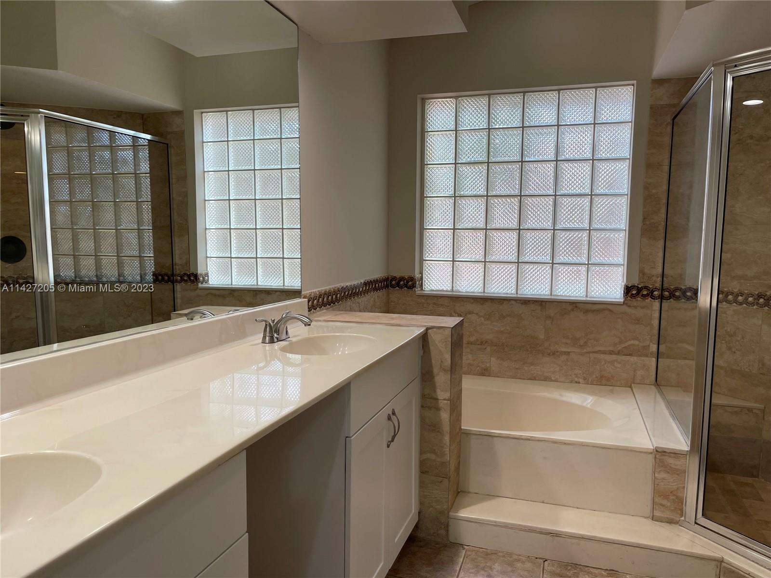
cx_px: 386
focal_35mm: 26
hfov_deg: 67.3
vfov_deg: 53.1
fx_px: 579
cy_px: 289
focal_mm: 5.1
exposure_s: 1/120
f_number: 1.6
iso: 64
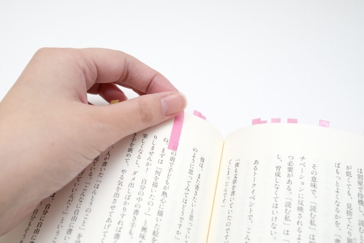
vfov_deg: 37.9
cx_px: 182
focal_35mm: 35
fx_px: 354
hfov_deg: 54.4
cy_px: 122
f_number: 5.6
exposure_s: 1/60
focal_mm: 23
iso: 1250
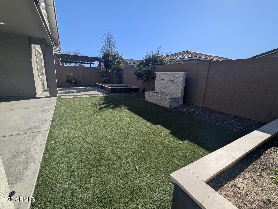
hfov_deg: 106.1
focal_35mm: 13
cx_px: 139
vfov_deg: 90.0
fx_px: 105
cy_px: 104
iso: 49
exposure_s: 1/1751
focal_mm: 1.95
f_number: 2.2
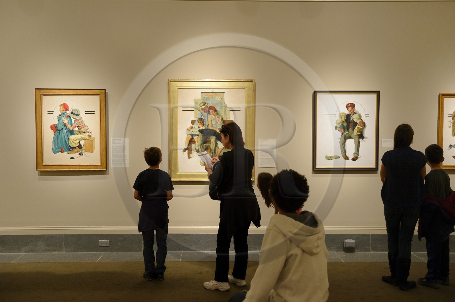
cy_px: 151
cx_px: 228
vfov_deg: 31.8
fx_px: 530
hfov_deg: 46.4
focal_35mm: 42
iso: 1600
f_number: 3.2
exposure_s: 1/50
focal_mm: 42
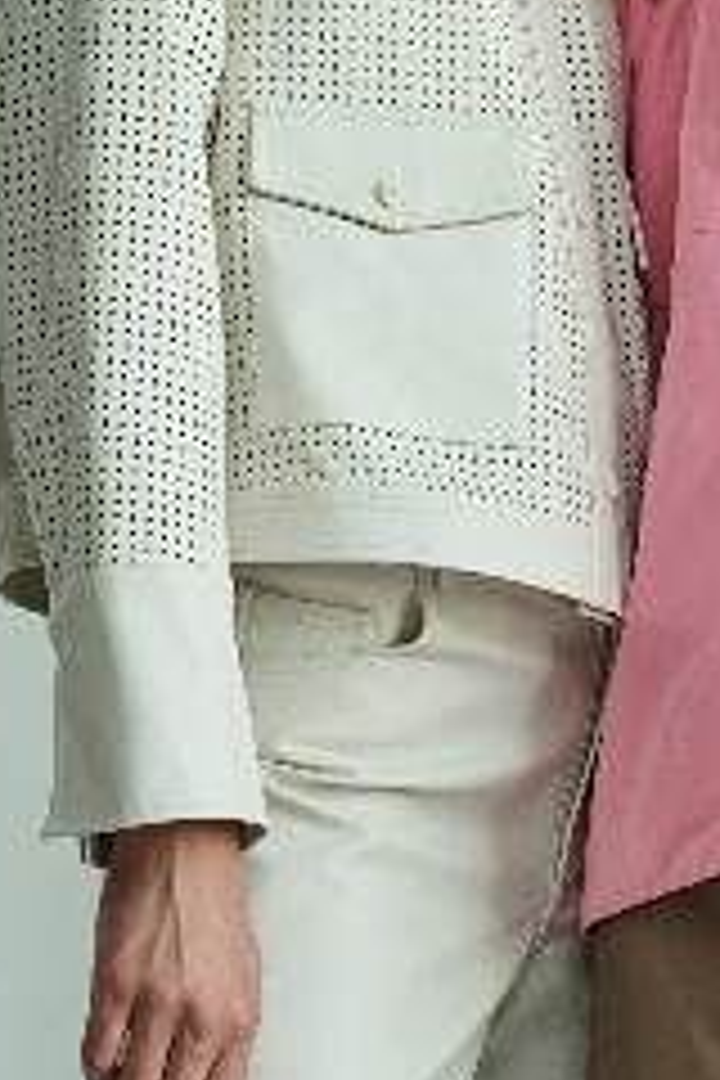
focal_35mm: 166
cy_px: 302
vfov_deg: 12.4
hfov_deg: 8.2
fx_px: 4980
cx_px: 698
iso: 200
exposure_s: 1/200
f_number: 4
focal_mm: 57
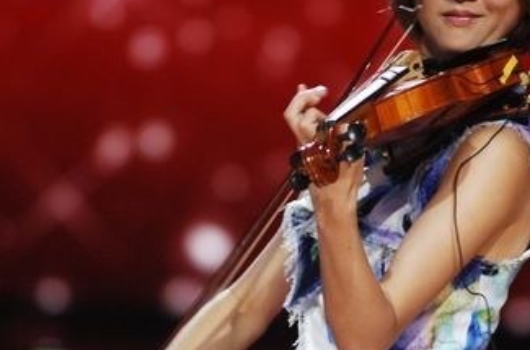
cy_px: 249
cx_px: 307
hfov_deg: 3.2
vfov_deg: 2.1
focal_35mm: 647
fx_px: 9502
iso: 800
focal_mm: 200
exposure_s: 1/125
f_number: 3.2
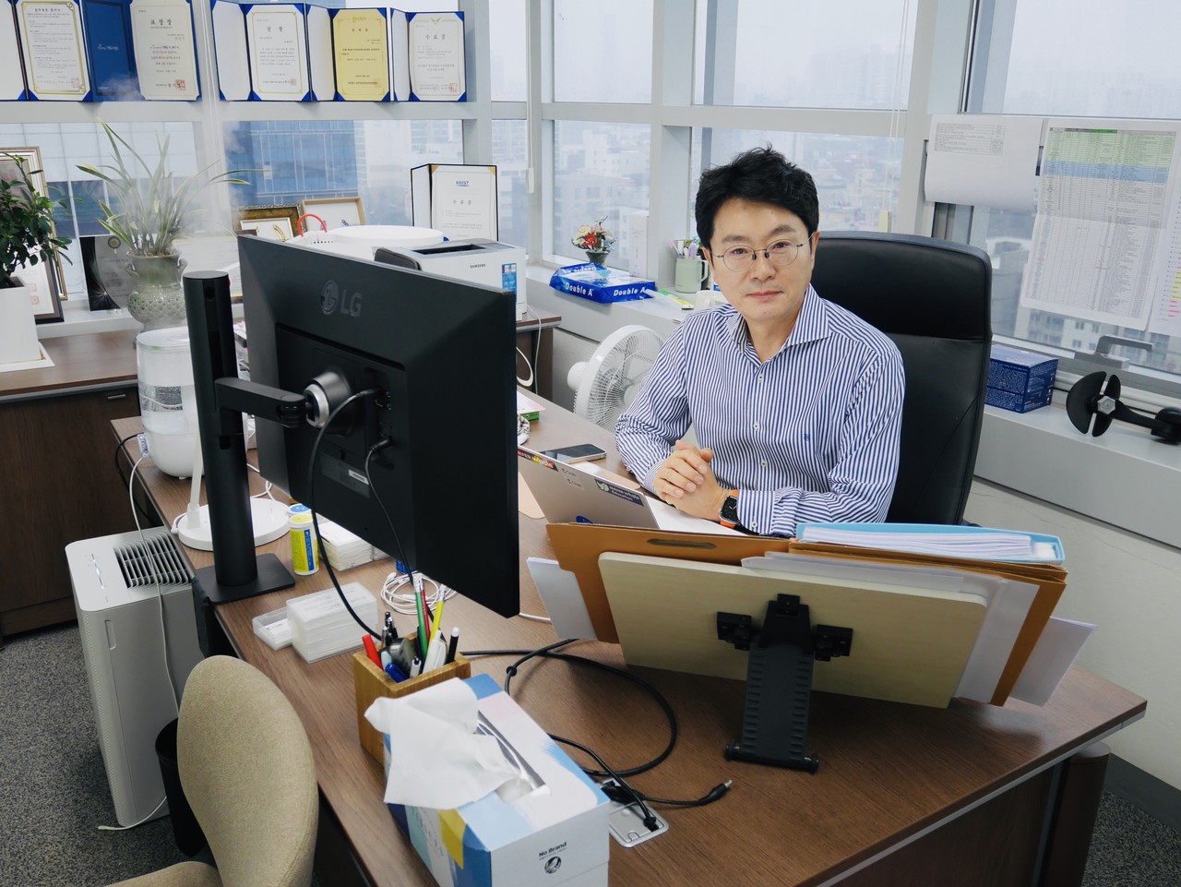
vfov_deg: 46.8
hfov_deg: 59.9
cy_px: 444
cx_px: 590
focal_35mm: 30
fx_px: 1024
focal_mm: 15
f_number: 3.8
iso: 400
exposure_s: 1/60
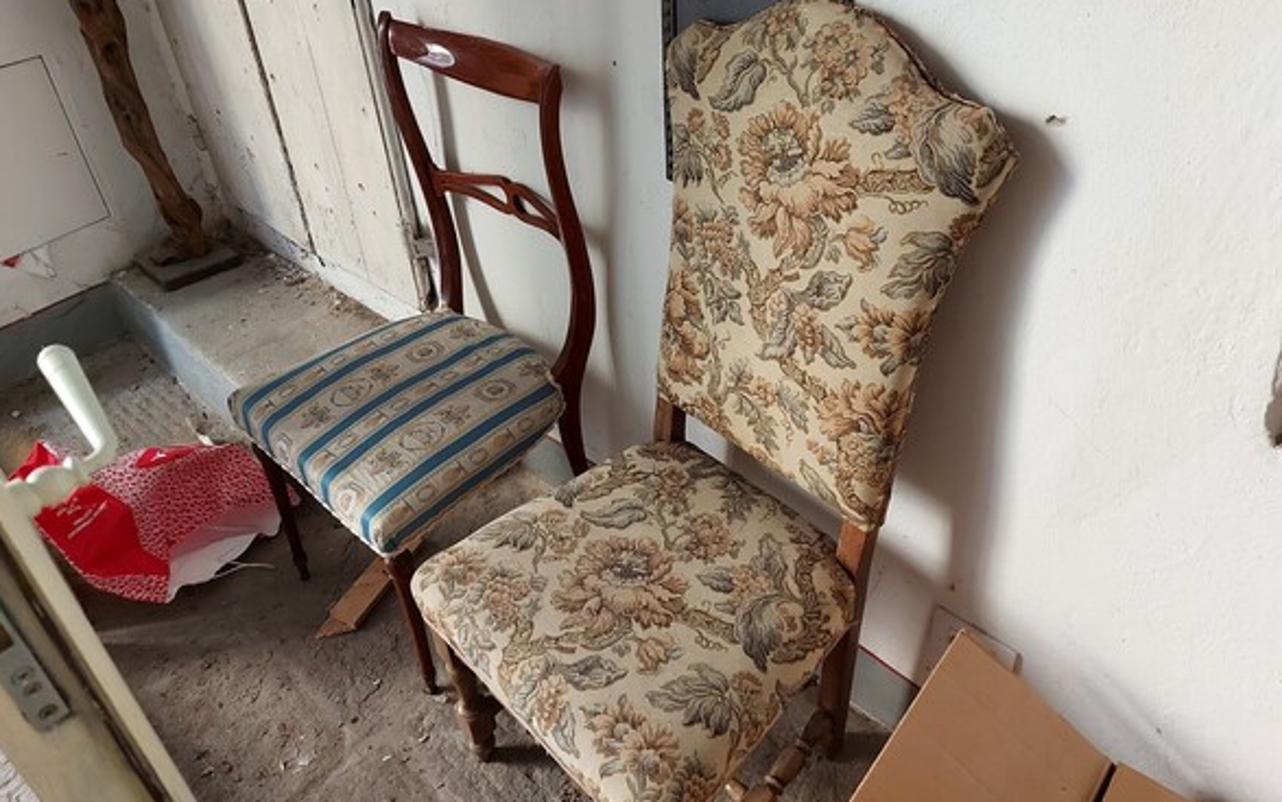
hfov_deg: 70.4
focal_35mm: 26
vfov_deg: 47.5
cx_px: 649
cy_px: 358
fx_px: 908
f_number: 1.8
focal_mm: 5.23
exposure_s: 1/50
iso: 250
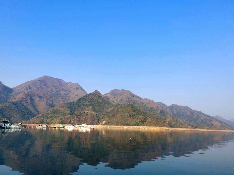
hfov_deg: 61.7
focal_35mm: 29
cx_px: 117
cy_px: 88
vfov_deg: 48.2
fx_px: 196
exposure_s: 1/1250
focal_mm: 4.75
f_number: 1.8
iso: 50
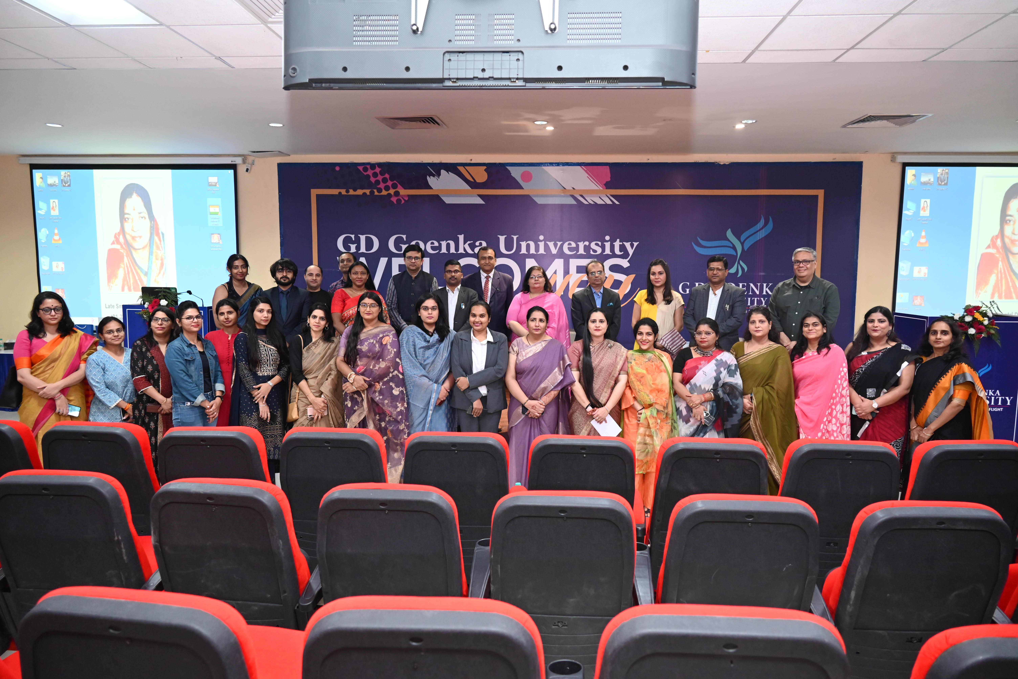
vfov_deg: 53.2
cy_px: 340
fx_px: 679
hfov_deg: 73.7
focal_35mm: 24
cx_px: 509
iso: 1800
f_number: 4
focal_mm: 24
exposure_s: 1/60
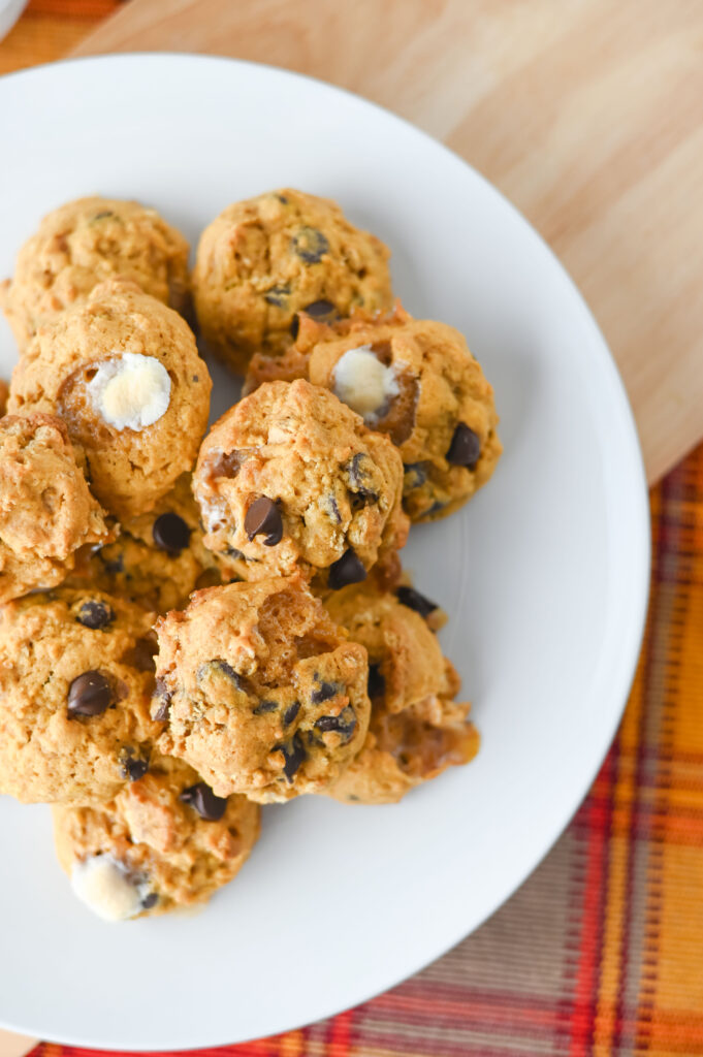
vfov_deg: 39.6
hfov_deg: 26.9
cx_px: 352
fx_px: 1467
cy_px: 528
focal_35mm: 50
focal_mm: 50
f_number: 3.2
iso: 320
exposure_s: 1/125
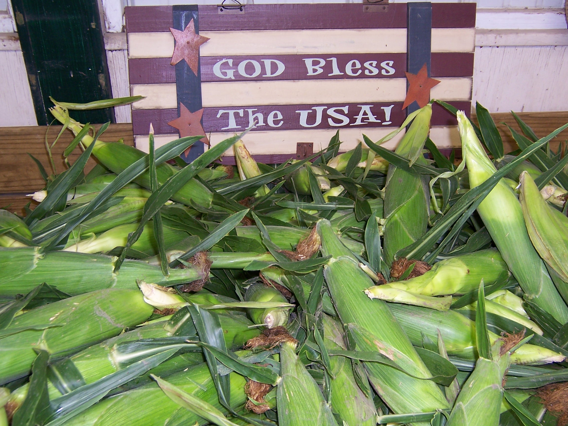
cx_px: 284
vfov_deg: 36.0
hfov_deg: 46.8
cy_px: 213
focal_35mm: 40
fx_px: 656
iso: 80
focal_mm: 6.7
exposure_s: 1/60
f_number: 3.4
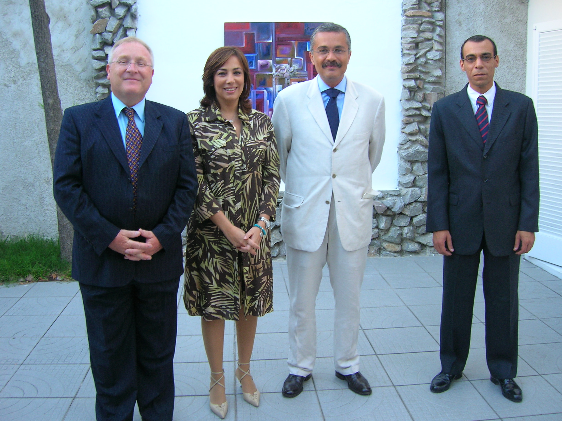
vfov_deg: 39.7
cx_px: 284
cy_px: 210
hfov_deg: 51.4
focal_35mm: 36
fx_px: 584
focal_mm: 5.7
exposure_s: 1/22.8
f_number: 2.9
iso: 50
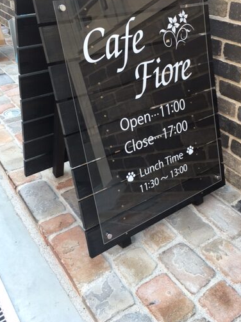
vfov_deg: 49.8
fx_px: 344
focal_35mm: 37
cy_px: 124
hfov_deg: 38.5
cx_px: 141
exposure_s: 1/131
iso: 25
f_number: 2.2
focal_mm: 4.15
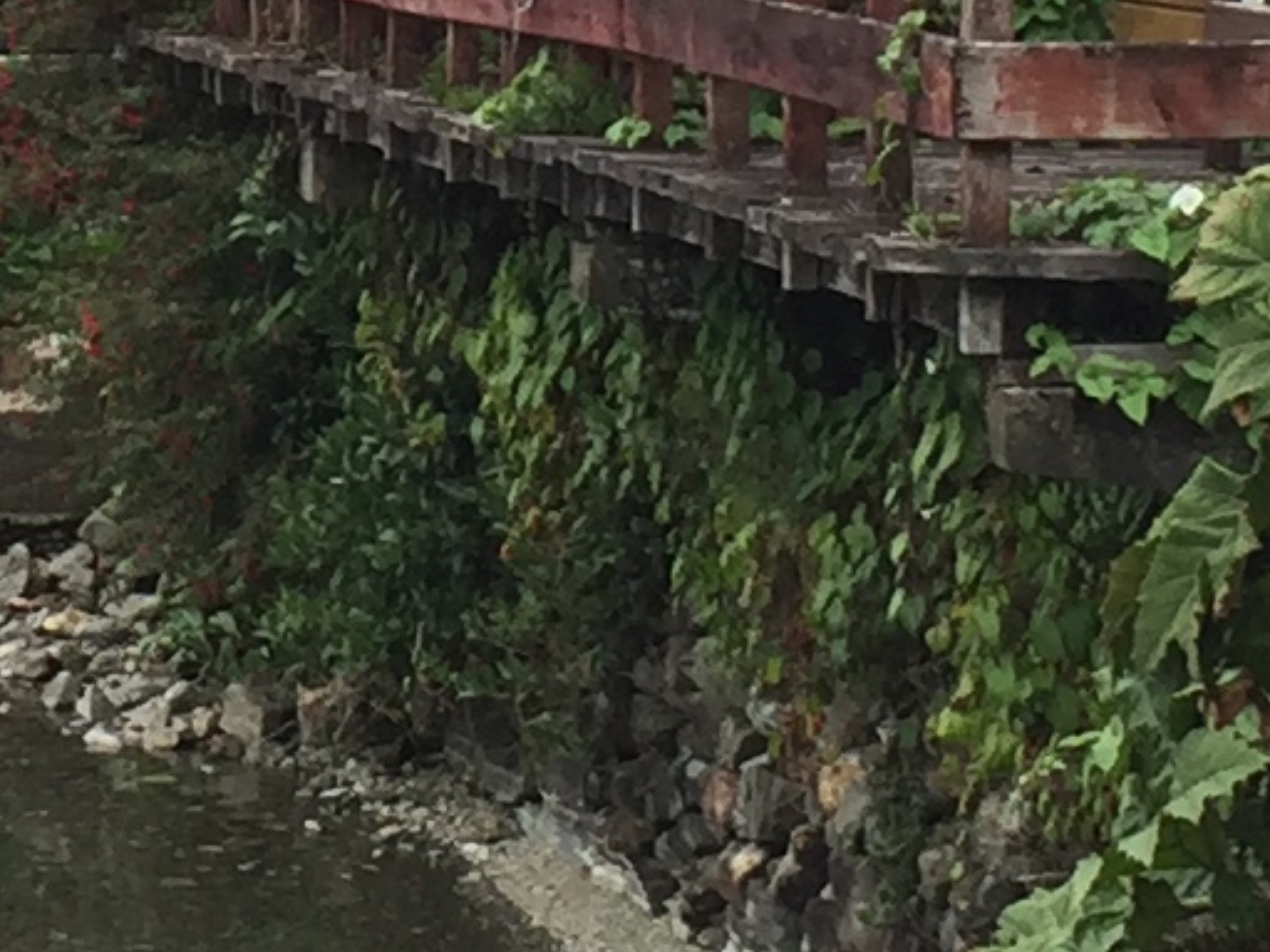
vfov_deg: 7.9
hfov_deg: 10.5
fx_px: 6787
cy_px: -253
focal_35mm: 185
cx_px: -263
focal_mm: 4.15
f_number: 2.2
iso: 32
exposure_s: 1/297
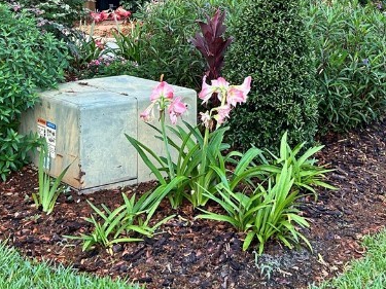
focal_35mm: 71
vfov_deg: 19.3
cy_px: -73
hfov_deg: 27.4
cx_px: 225
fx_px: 791
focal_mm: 5.7
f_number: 1.5
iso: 40
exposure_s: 1/241
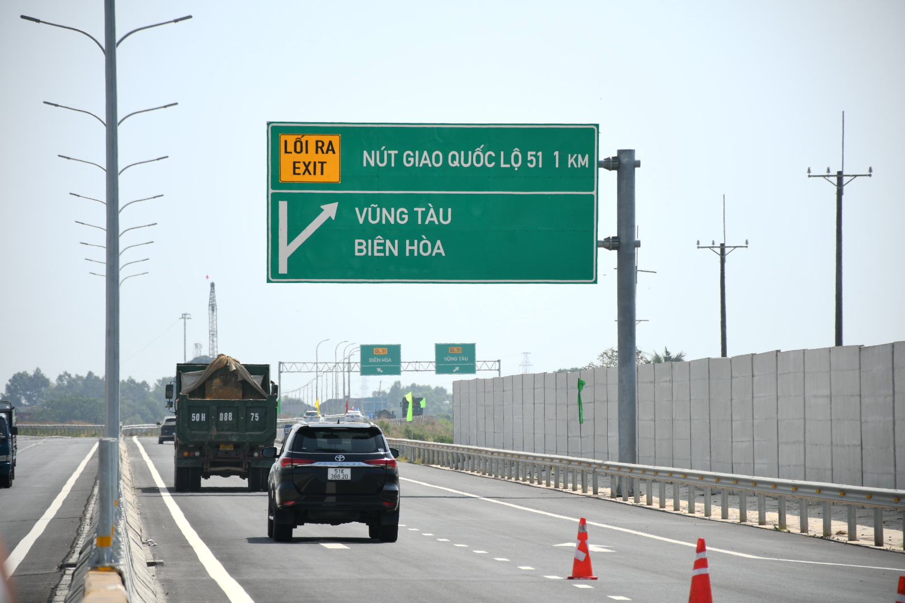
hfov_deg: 9.8
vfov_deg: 6.5
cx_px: 452
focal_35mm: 210
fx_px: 5279
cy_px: 302
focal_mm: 140
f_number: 5.6
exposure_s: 1/250
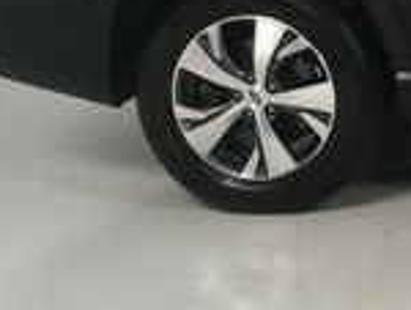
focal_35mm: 139
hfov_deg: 12.7
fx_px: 1653
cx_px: 778
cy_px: -3
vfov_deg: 10.6
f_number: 11
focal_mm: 23
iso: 100
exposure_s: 1/160
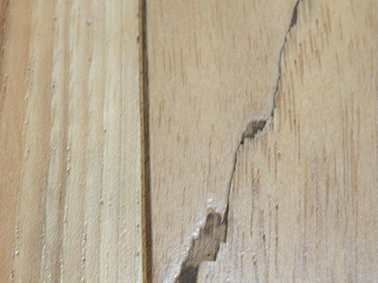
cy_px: 164
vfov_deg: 7.6
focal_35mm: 195
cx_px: 217
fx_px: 2130
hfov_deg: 10.1
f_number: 4.7
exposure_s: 1/13
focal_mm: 23.2
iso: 400
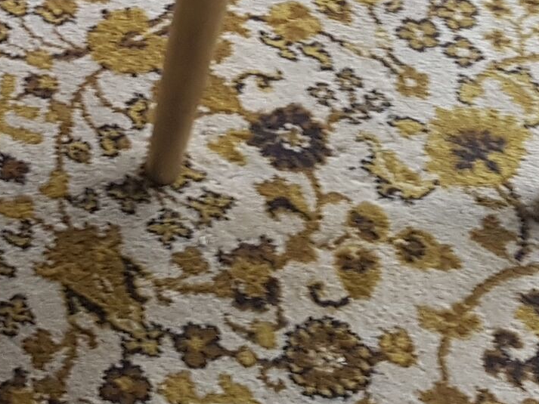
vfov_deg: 13.1
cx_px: -120
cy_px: -264
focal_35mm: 105
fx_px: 1635
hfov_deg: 17.8
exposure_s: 1/33
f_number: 1.7
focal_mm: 4.2
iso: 160
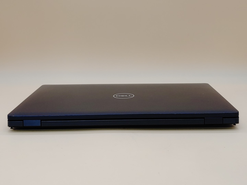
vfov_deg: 31.5
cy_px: 92
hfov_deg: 41.2
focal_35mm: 46
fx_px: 328
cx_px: 124
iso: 50
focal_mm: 4.36
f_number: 1.8
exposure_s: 1/75
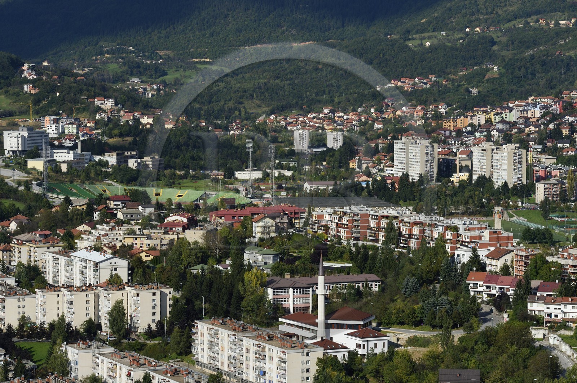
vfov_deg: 11.8
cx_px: 288
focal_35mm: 116
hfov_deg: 17.7
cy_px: 192
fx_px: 1858
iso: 200
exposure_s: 1/320
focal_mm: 116
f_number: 13
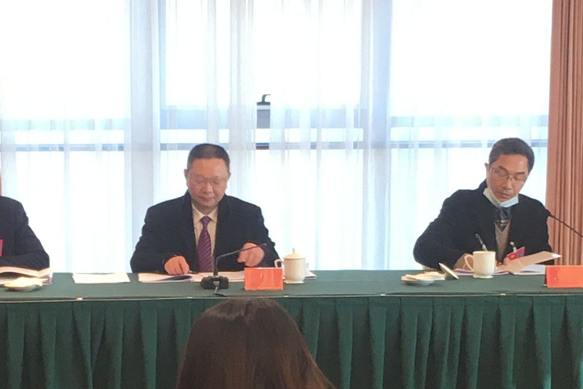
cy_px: 407
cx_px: 200
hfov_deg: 16.5
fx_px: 2008
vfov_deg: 10.9
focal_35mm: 124
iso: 64
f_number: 2.2
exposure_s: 1/33
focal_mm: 4.15
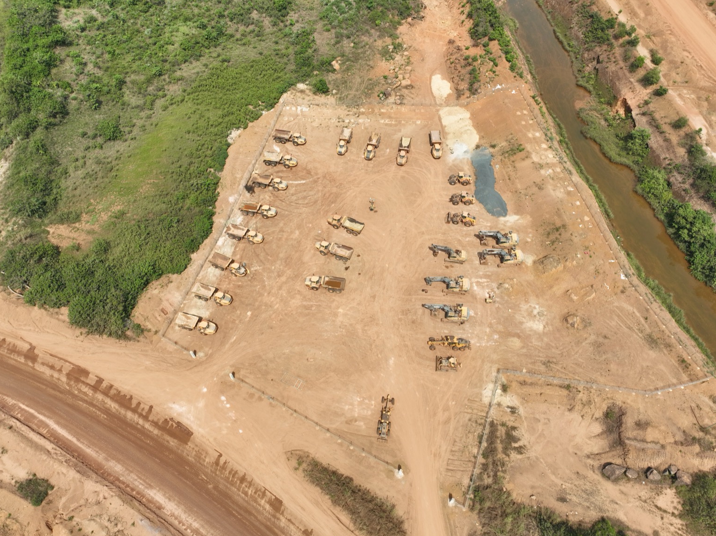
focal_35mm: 25
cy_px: 268
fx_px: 517
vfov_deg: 54.8
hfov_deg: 69.4
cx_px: 355
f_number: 2.8
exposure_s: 1/1250
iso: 100
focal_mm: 12.29
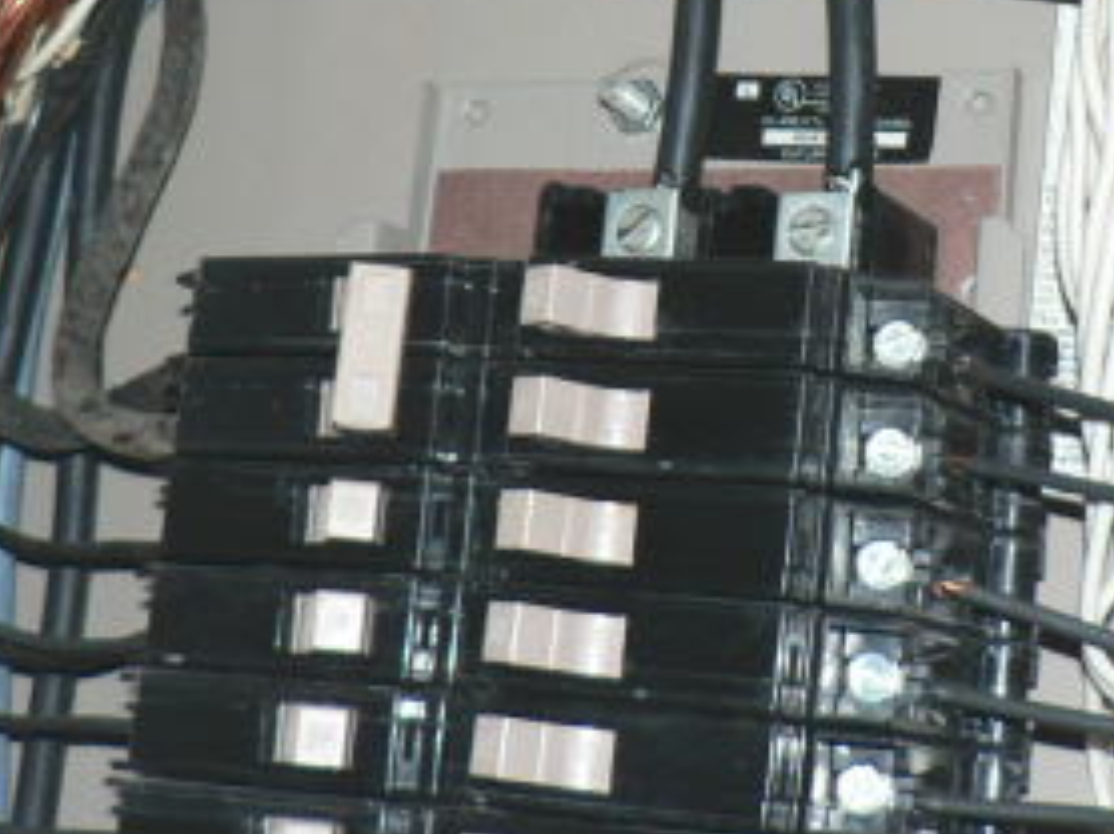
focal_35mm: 83
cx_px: 721
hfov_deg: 23.5
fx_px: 2669
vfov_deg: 17.3
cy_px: -28
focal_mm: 6
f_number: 2.8
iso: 100
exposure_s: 1/60
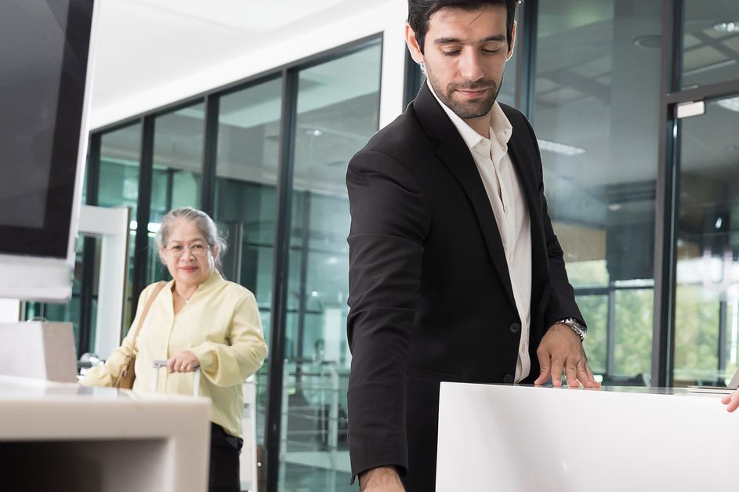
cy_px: 329
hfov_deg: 35.5
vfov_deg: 24.9
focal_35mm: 54
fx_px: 1108
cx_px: 605
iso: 1000
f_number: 2.8
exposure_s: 1/250
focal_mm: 24
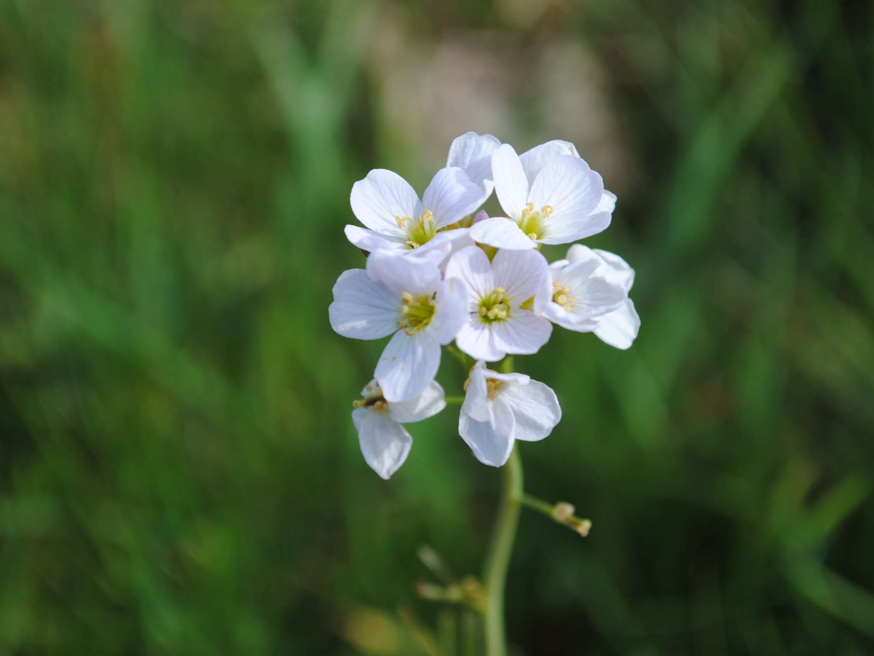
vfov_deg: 16.5
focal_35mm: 90
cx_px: 492
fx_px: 2261
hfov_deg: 21.9
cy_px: 326
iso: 100
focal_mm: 55
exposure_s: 1/200
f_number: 8
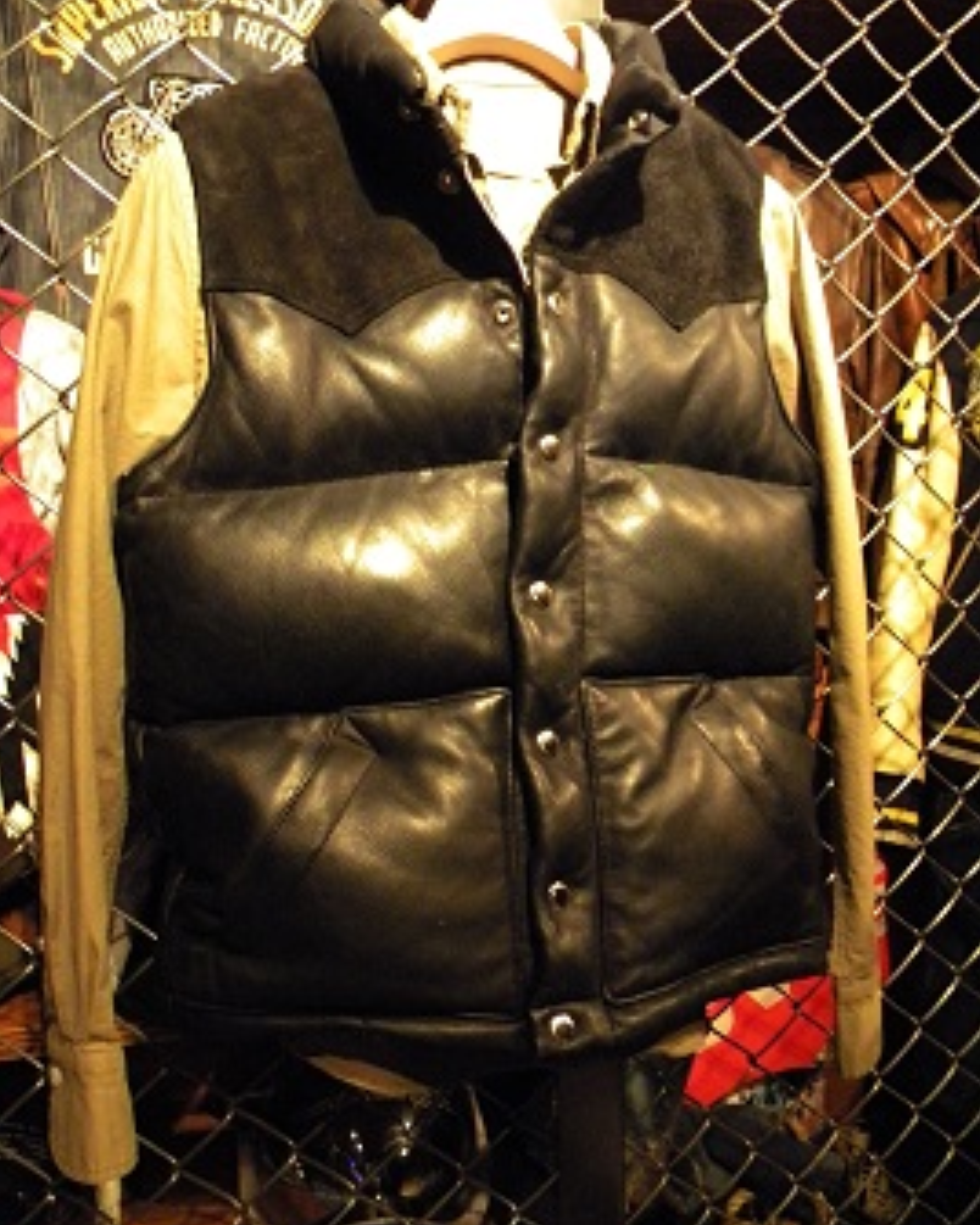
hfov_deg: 48.5
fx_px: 1088
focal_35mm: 30
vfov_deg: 58.8
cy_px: 603
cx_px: 479
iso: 800
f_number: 3.5
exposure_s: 1/14.2
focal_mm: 5
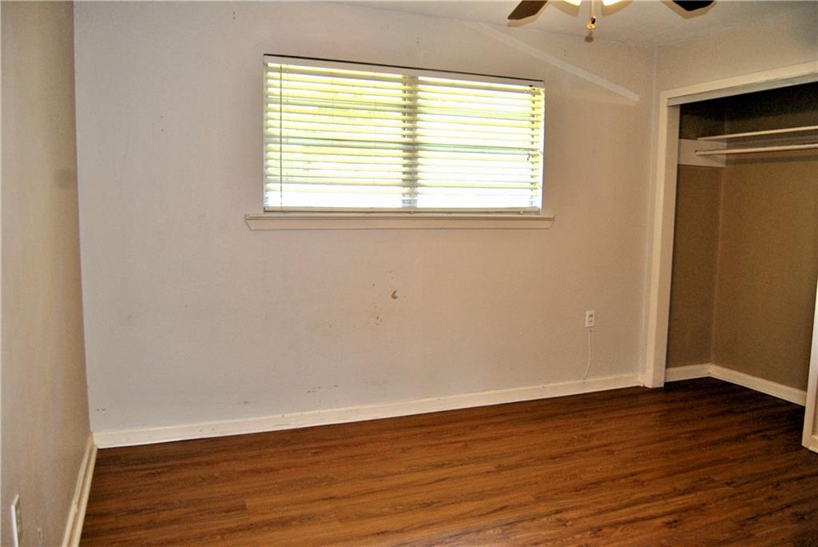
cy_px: 274
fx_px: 614
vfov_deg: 48.0
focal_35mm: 27
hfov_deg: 67.4
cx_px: 409
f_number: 4
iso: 400
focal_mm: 18
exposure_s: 1/60
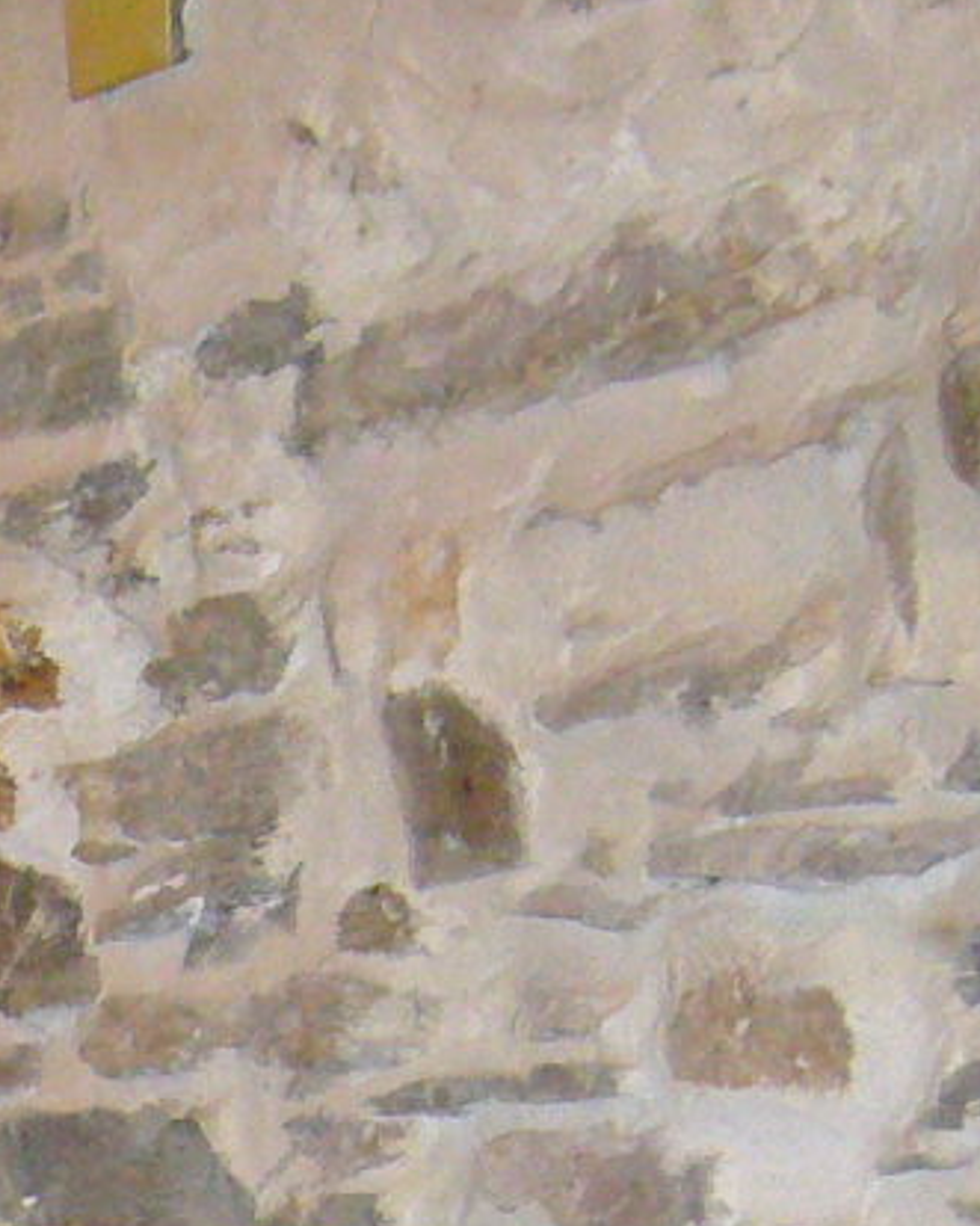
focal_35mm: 132
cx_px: -527
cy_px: 1715
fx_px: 4787
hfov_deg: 11.2
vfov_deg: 13.9
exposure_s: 1/60
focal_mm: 5.8
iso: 400
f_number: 2.8
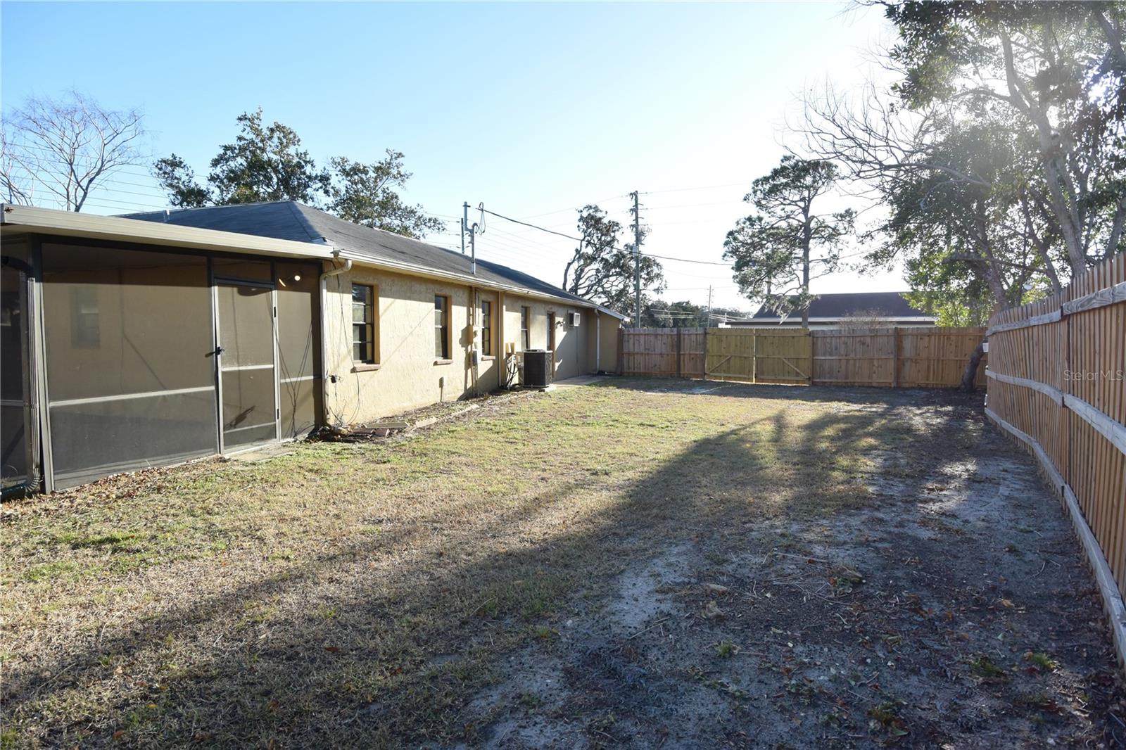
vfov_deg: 67.4
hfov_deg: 90.0
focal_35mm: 18
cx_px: 563
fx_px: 563
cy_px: 375
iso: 180
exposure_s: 1/500
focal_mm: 6.7
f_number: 3.5
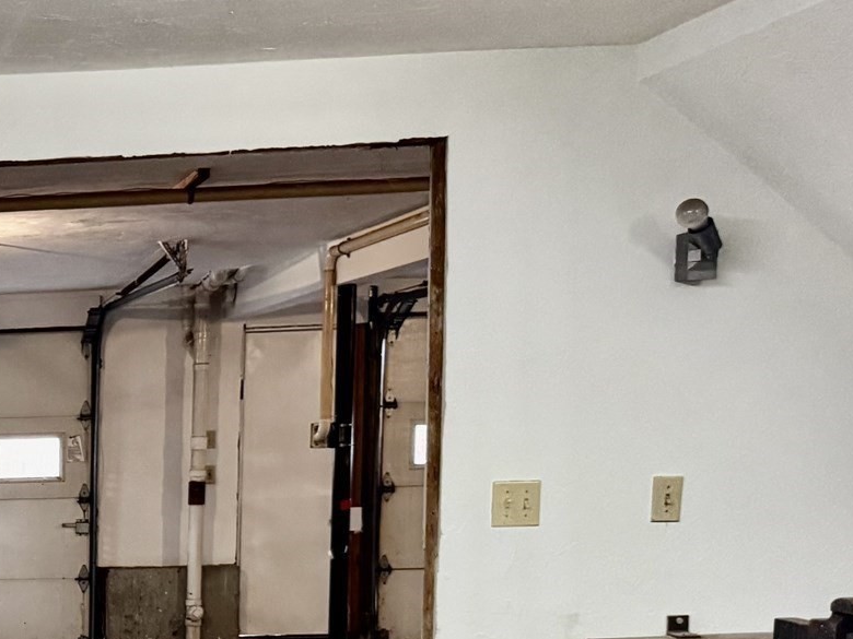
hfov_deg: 26.3
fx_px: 1552
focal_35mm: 63
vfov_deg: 22.4
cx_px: -244
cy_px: 647
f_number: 1.78
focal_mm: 6.76
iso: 320
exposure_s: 1/60
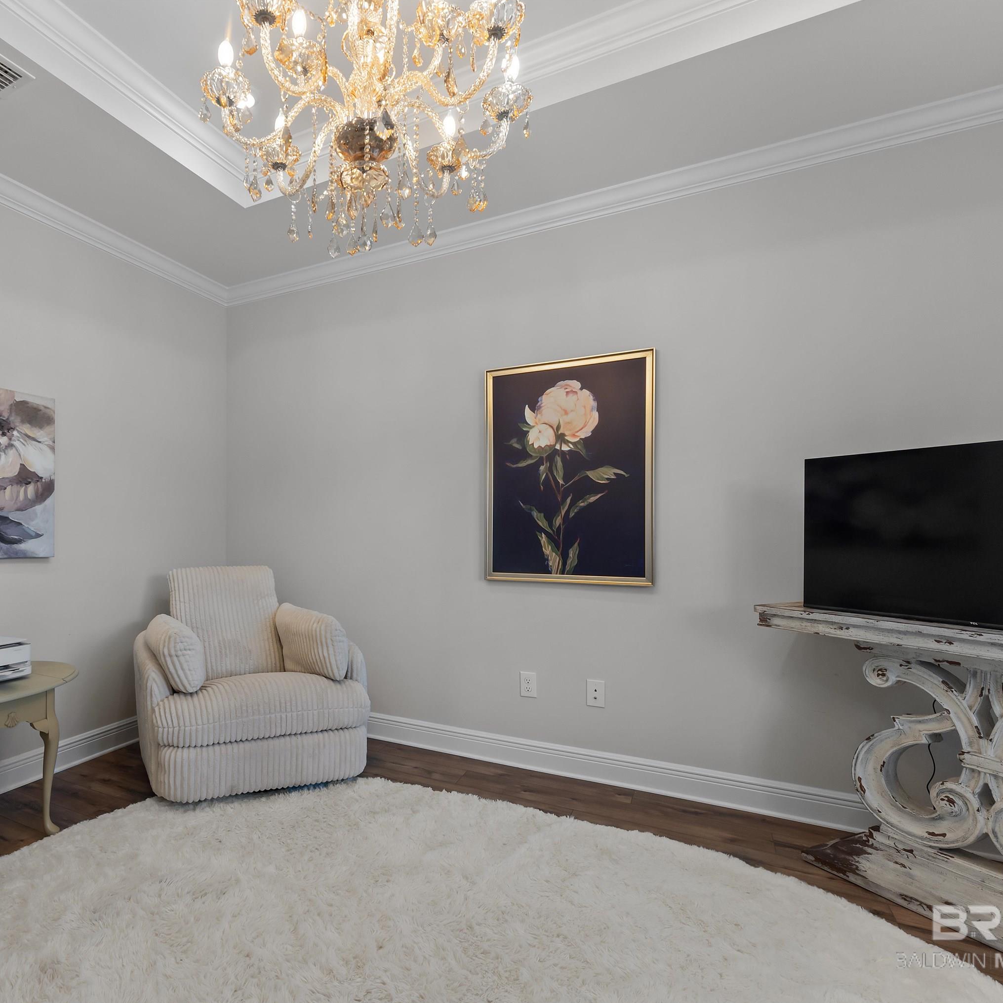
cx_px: 332
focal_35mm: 18
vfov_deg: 80.7
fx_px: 590
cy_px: 504
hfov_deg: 78.0
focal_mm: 14
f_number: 7.1
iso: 400
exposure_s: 1/40
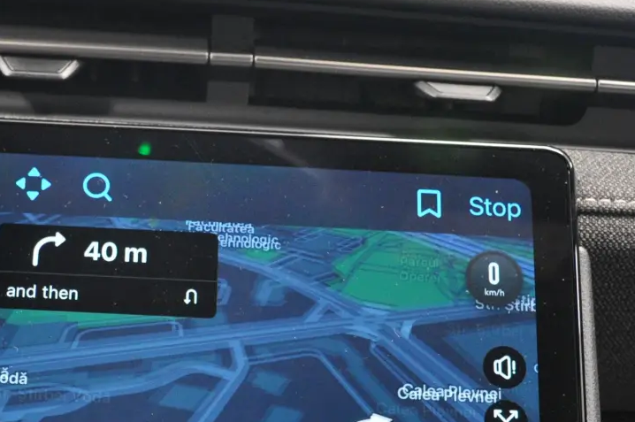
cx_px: 137
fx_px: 1377
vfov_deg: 17.3
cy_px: 342
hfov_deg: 25.6
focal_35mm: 78
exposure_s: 1/20
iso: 1600
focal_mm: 23
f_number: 3.8
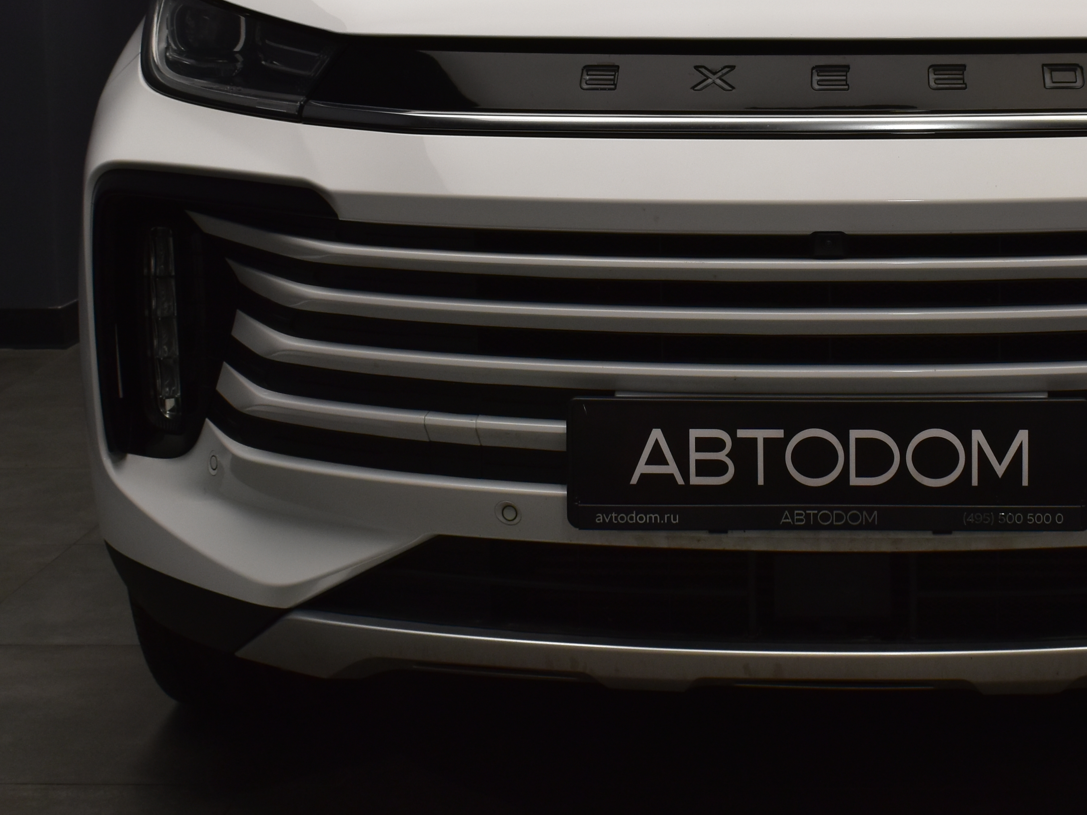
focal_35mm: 80
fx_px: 2514
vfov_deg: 18.3
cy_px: 227
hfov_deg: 24.2
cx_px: 798
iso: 400
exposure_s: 1/60
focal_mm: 25
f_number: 8
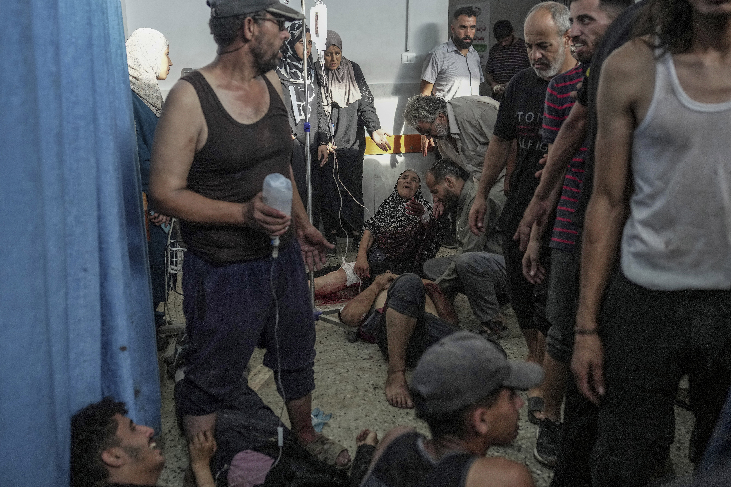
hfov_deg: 54.4
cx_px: 366
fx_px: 711
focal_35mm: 35
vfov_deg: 37.9
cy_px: 244
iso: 2000
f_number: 2.8
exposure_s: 1/1600
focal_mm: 35
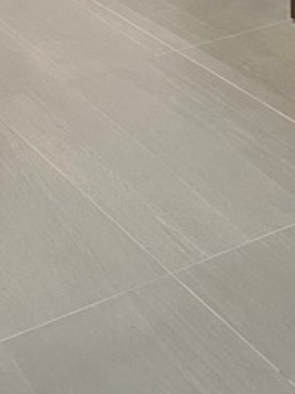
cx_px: 480
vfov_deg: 15.0
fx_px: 1228
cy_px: -382
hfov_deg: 12.8
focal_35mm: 108
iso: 100
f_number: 1.5
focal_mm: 5.7
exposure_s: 1/60
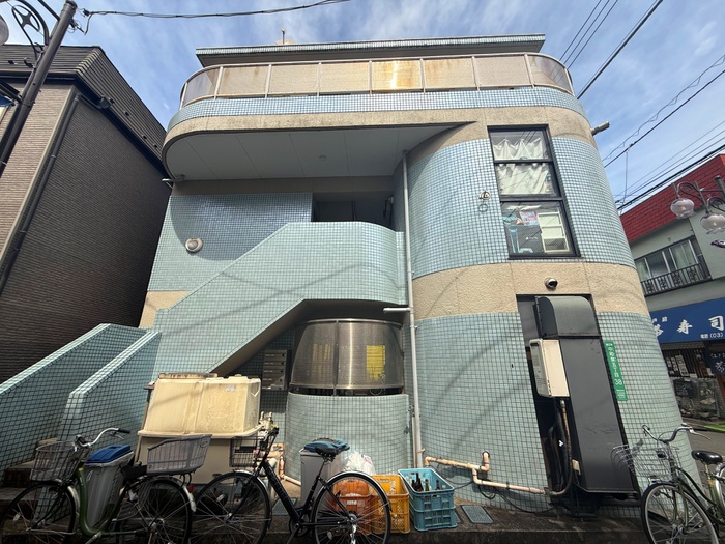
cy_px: 272
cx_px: 362
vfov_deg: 85.7
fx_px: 293
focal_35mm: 14
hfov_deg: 102.1
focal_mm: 2.22
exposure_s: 1/1572
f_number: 2.2
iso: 50
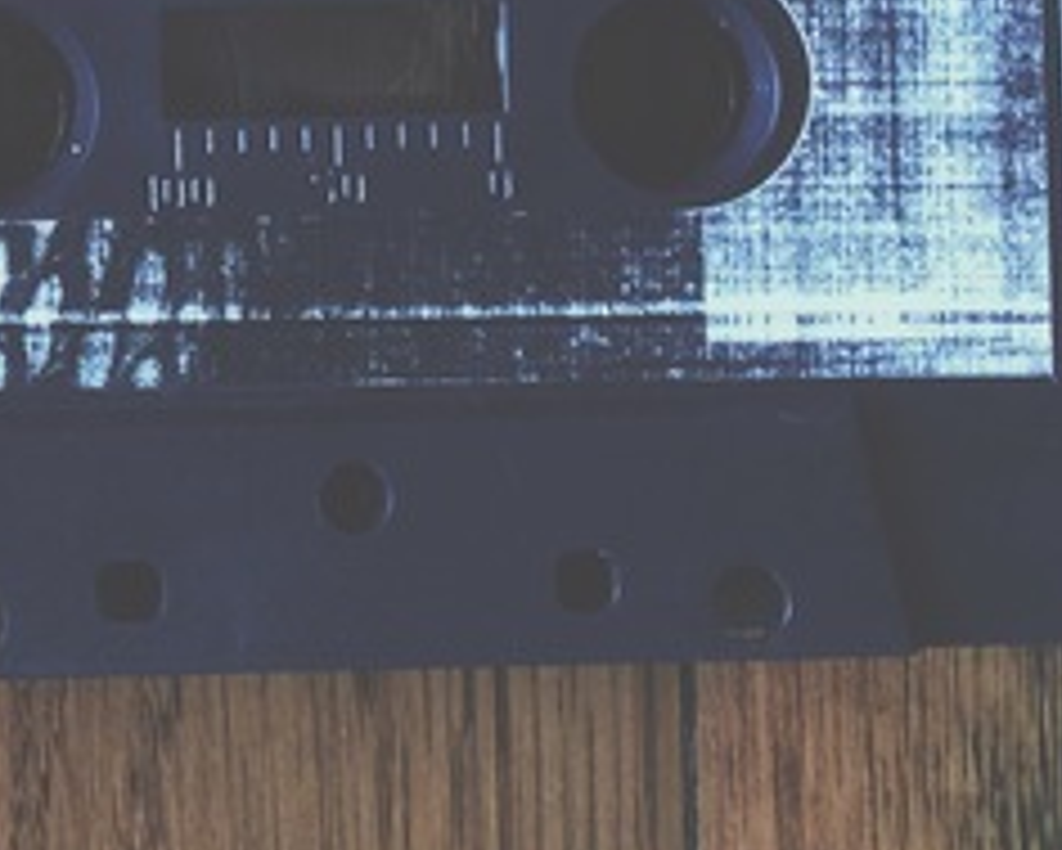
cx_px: -464
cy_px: -373
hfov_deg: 15.0
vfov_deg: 12.3
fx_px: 3773
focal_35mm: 120
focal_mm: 4.15
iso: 50
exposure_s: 1/30
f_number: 2.2
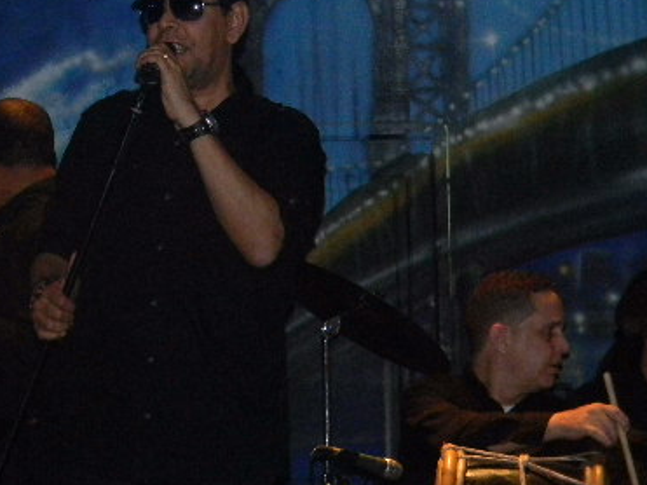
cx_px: 159
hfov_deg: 10.9
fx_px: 3382
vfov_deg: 8.2
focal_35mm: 181
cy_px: 239
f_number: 4.7
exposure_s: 1/30
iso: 800
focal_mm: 19
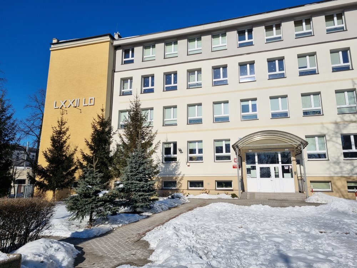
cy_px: 134
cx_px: 178
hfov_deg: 67.3
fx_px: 268
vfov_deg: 53.1
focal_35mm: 26
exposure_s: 1/6384
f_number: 1.8
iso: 50
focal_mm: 5.4
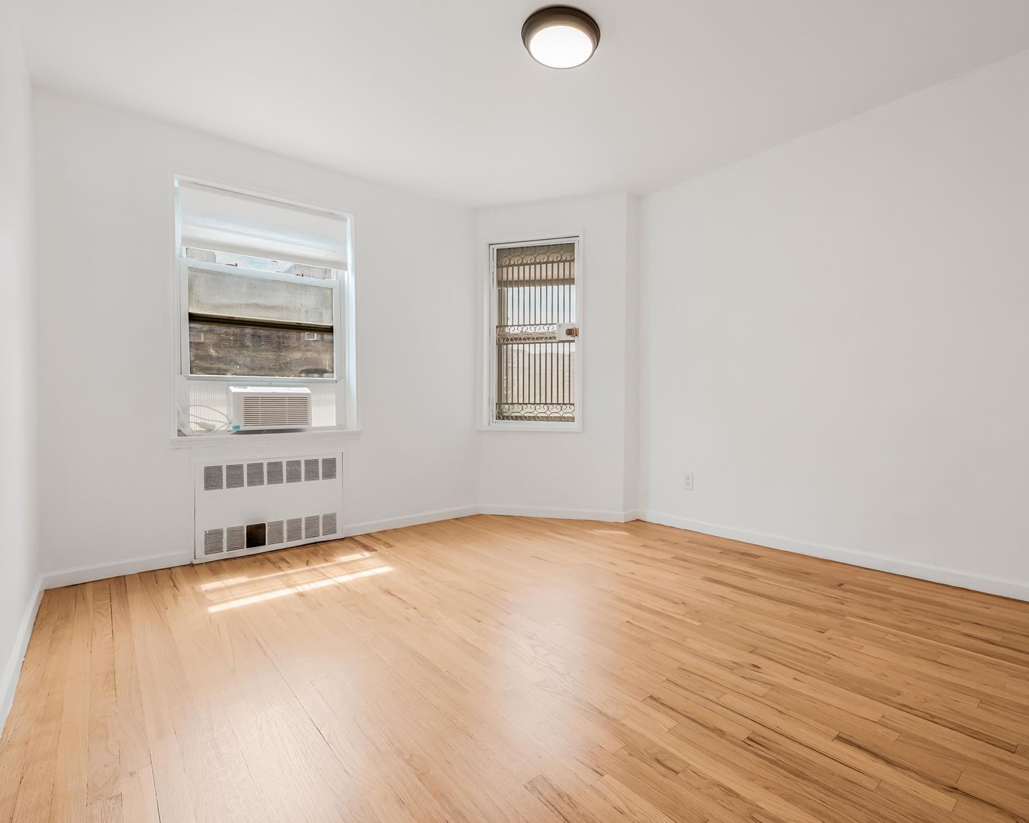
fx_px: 518
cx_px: 595
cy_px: 412
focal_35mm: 17
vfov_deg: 77.0
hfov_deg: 88.9
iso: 800
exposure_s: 1/50
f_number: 8
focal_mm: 15
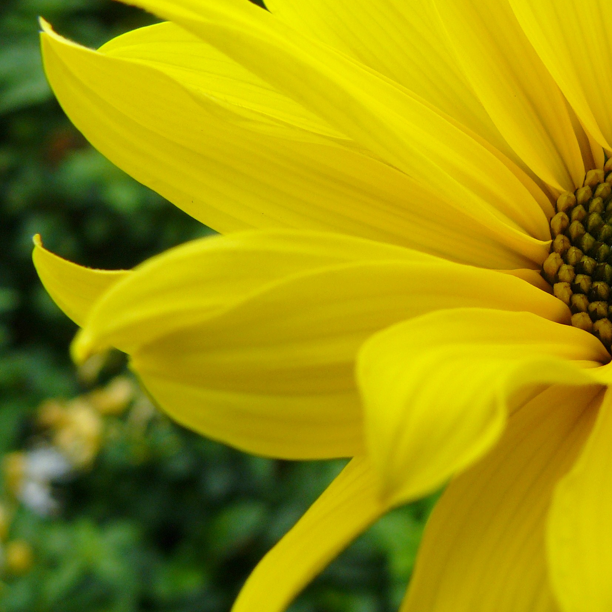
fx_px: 1180
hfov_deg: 28.2
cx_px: 526
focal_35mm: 59
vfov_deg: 29.0
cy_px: 233
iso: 100
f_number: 4
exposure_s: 1/200
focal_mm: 6
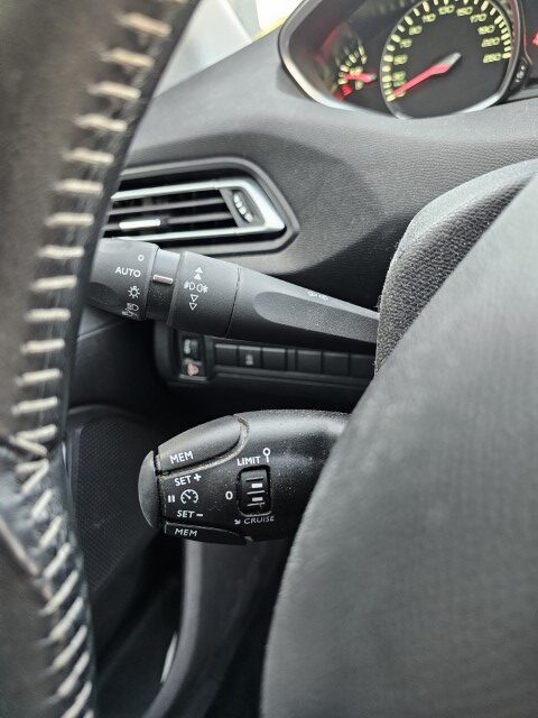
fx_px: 477
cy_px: 359
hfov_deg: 58.9
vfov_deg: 73.9
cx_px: 269
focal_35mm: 23
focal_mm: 6.3
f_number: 1.7
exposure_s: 1/100
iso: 800
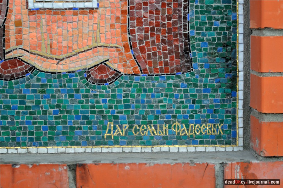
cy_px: 94
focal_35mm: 75
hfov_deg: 27.0
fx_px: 589
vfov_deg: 18.1
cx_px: 142
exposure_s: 1/160
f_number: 2.5
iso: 400
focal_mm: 50
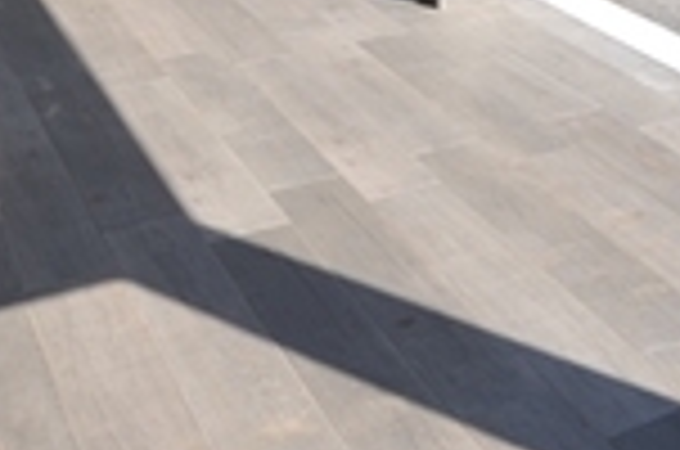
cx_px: 682
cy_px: -378
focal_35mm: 72
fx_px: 1357
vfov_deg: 15.8
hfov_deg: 26.6
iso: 100
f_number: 8
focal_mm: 10
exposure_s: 1/250
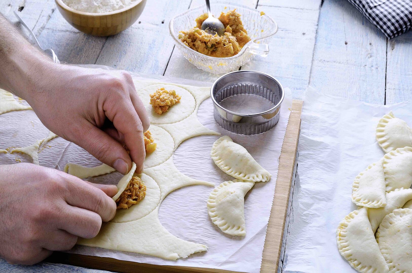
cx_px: 206
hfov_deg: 27.0
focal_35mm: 75
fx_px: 857
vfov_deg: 18.1
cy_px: 136
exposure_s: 1/3
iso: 200
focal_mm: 50
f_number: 11
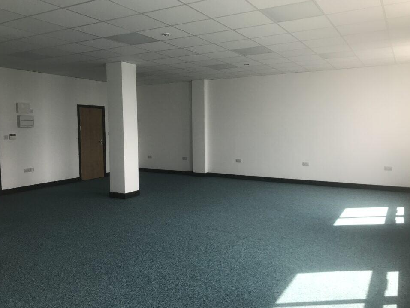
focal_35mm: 30
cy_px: 156
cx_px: 196
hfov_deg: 59.9
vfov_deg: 46.8
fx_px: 355
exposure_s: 1/343
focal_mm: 3.99
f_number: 1.8
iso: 20
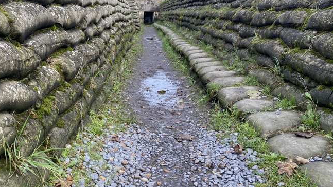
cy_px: 58
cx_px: 157
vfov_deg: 33.3
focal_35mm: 35
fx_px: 309
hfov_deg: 56.6
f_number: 1.8
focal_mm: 4.25
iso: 32
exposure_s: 1/662
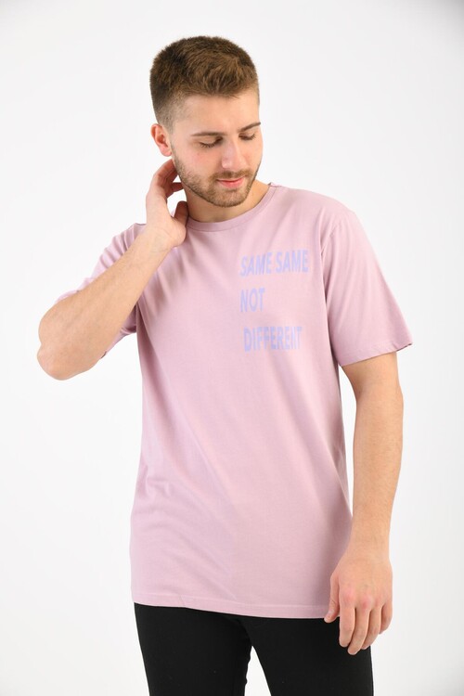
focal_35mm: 60
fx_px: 1160
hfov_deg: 22.6
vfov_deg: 33.4
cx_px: 232
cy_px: 348
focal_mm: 60
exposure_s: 1/160
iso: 100
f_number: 7.1
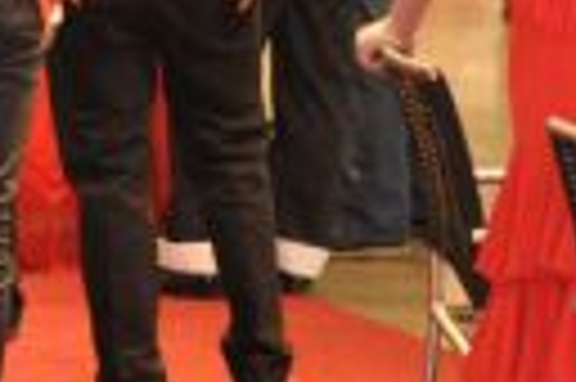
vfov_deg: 7.2
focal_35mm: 189
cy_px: -13
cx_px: -220
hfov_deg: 10.6
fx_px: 3020
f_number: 5
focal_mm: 26
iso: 2000
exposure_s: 1/50
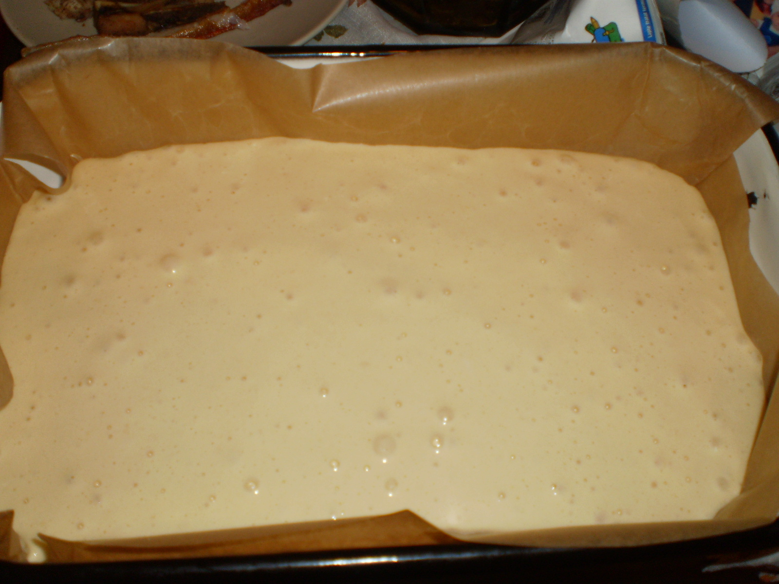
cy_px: 292
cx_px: 390
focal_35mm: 36
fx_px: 810
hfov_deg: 51.4
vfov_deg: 39.7
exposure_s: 1/30
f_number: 3.1
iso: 125
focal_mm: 6.3
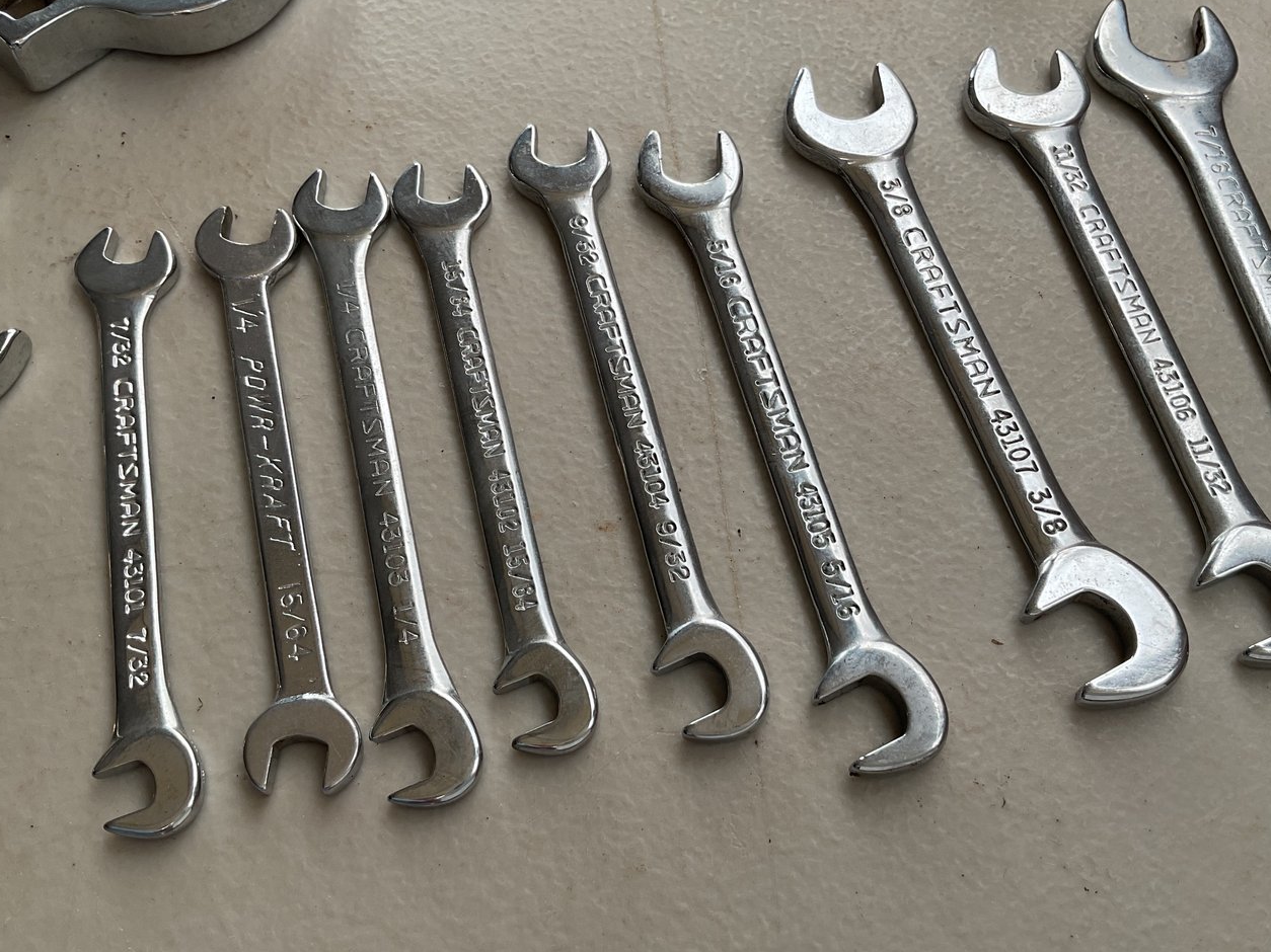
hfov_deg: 52.5
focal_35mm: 35
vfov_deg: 40.7
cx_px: 726
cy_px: 491
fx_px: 1285
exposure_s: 1/202
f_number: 1.8
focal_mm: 3
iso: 16
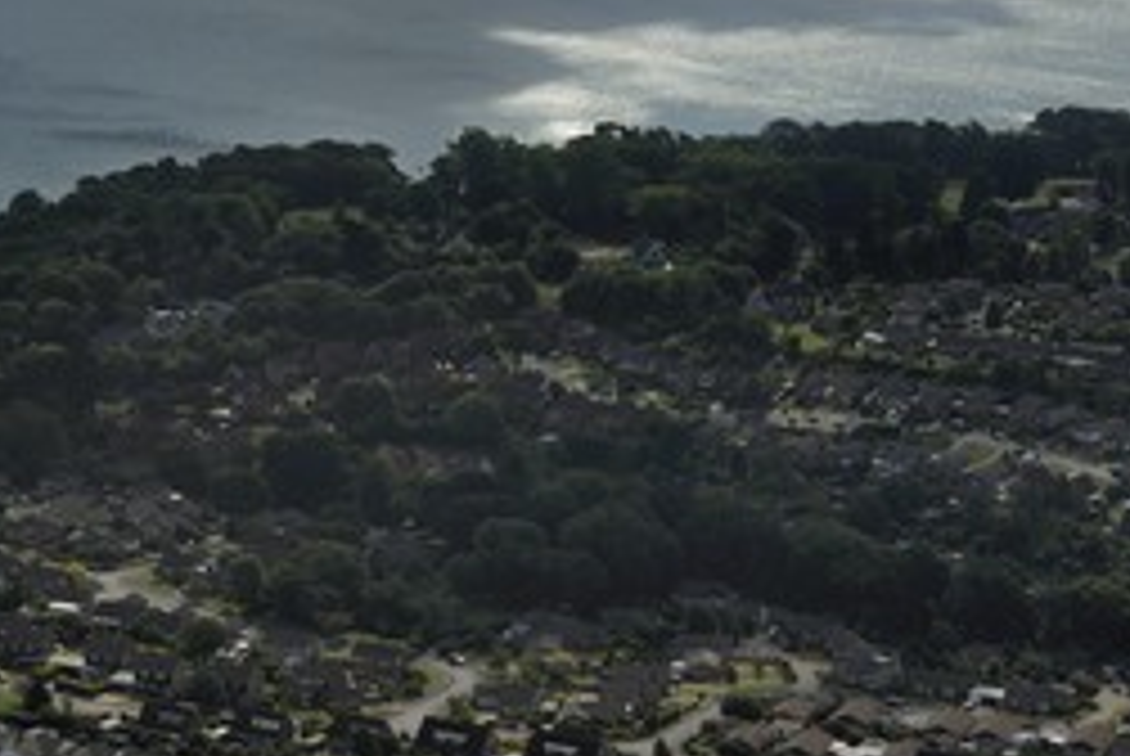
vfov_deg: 11.7
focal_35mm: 117
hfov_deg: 17.4
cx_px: 257
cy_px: 180
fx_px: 3677
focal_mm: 70
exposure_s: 1/800
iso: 400
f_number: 11
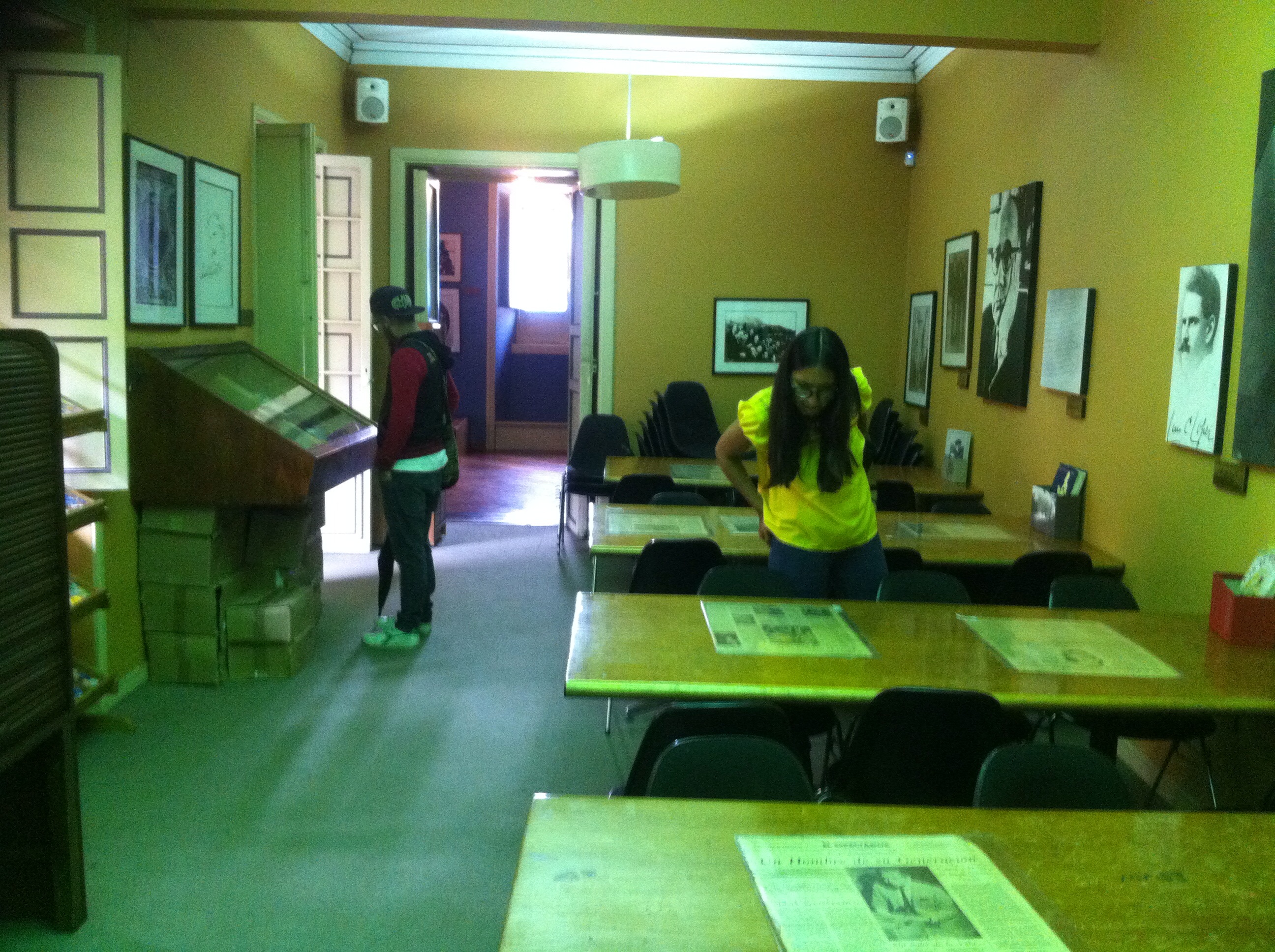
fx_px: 1287
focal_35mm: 35
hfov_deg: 52.7
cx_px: 638
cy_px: 476
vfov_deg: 40.6
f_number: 2.8
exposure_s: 1/15
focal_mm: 3.85
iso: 500
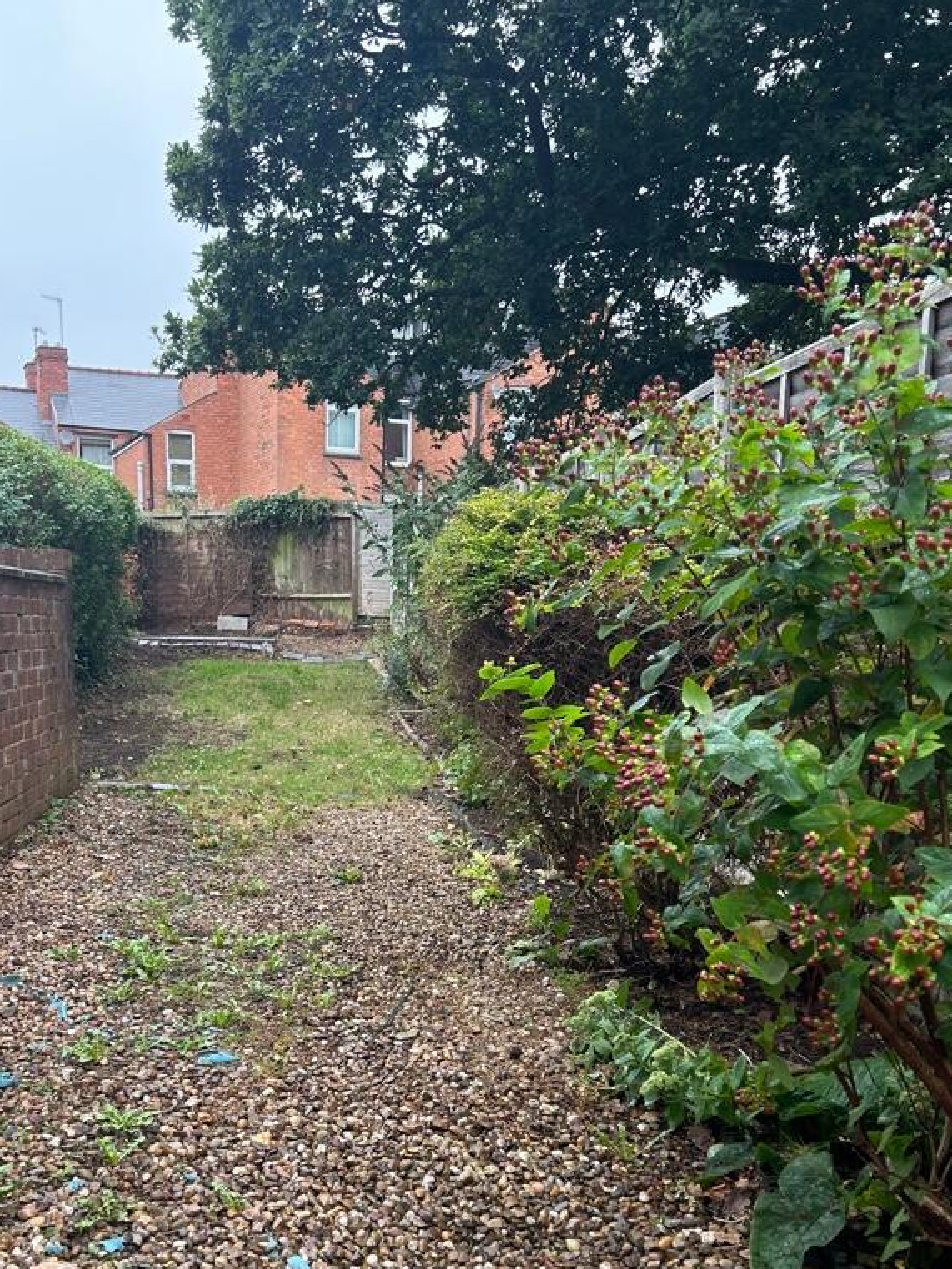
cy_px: 820
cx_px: 390
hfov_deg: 40.6
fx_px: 1283
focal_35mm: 35
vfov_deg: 51.9
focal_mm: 5.7
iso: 50
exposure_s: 1/166
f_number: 1.5
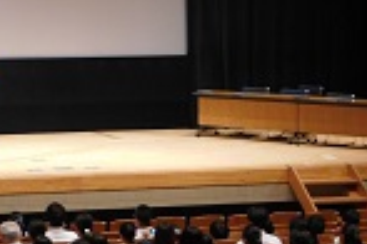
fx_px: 1814
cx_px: -15
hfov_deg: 11.4
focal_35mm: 178
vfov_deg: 7.7
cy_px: -12
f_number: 4.5
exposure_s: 1/10
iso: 400
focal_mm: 12.5
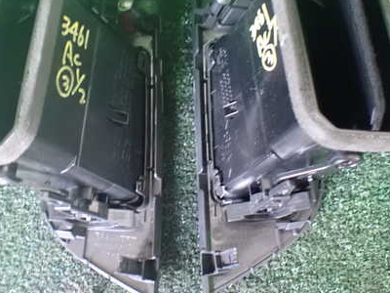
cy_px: 113
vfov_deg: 32.1
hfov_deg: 42.1
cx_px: 188
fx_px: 507
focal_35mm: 45
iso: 1600
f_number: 2.3
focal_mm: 5.4
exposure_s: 1/15
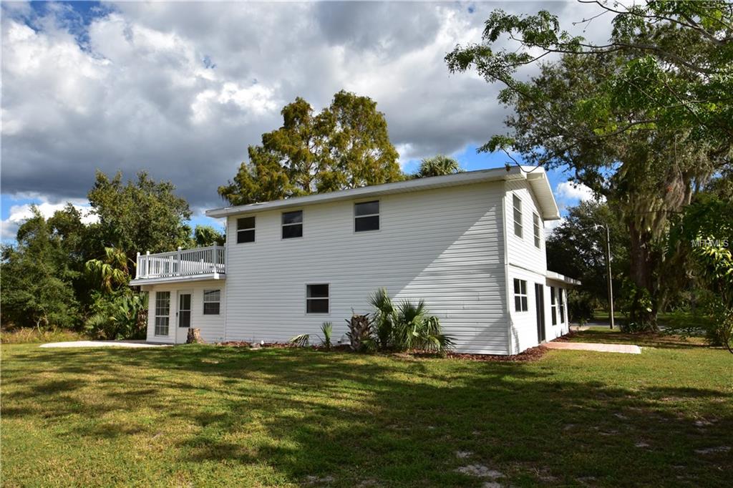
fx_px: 458
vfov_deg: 56.1
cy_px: 244
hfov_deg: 77.3
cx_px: 366
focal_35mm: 22
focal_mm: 15
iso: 200
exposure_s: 1/400
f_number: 11
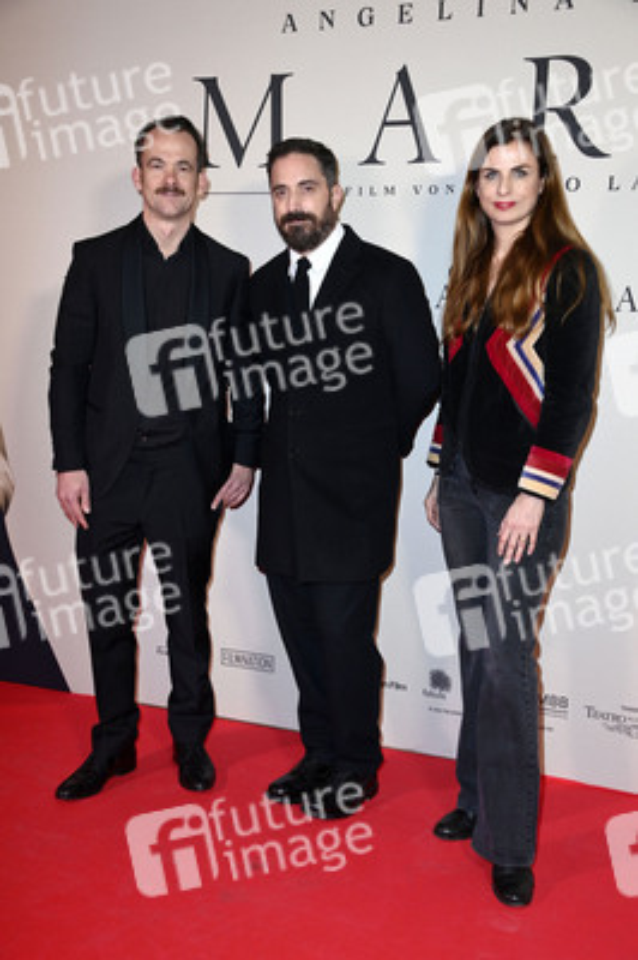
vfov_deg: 43.6
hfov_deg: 29.8
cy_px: 480
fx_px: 1198
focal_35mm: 45
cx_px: 319
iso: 800
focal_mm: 45
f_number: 5.6
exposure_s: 1/200
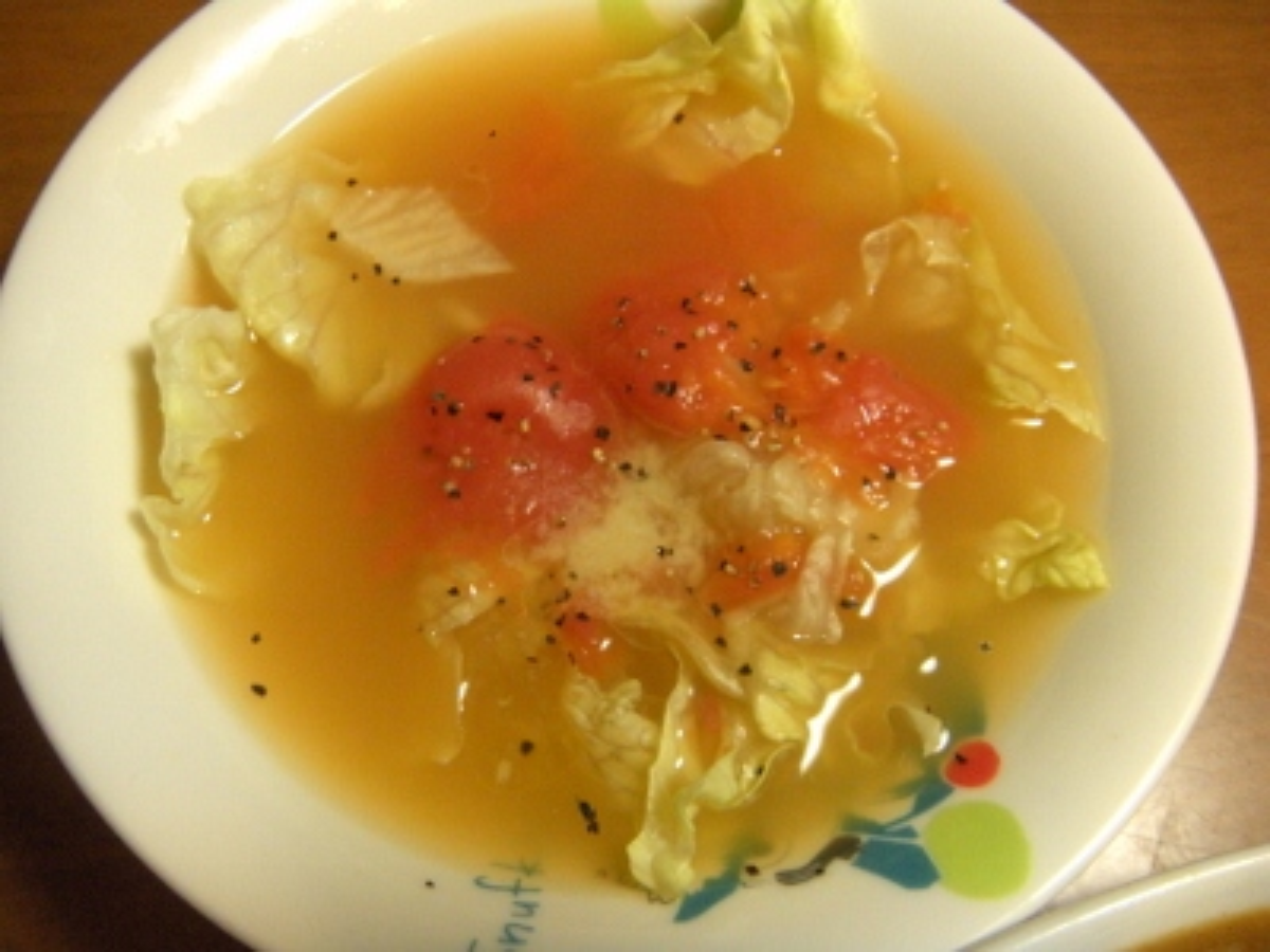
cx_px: 635
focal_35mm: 35
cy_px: 476
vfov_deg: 40.7
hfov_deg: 52.6
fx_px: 1284
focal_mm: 5.9
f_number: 3.8
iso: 400
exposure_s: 1/58.6
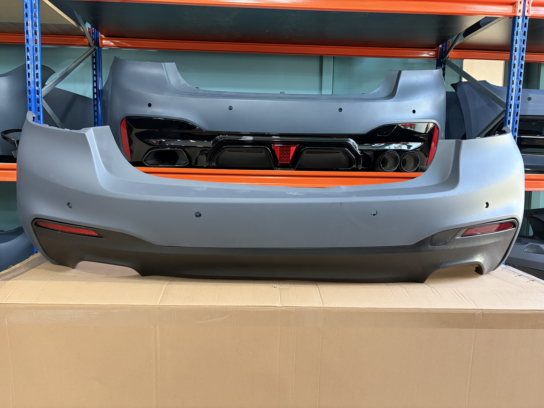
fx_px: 409
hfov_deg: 67.3
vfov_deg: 53.1
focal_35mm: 26
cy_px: 204
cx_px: 272
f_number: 1.6
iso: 250
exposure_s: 1/60
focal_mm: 5.96
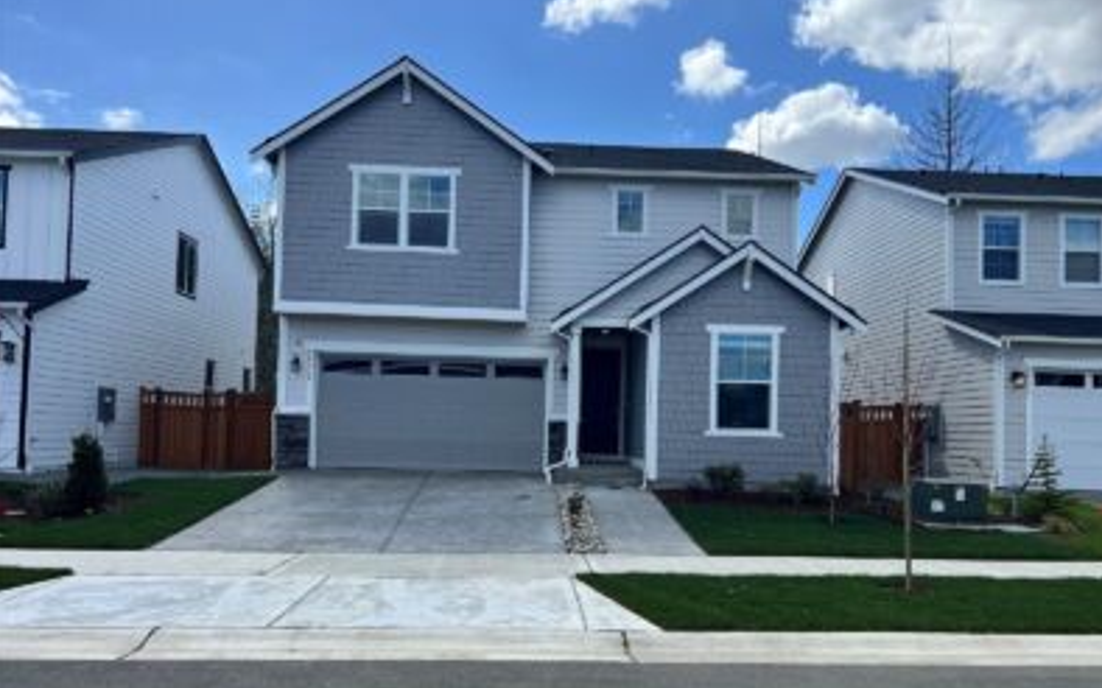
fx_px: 841
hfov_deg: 66.5
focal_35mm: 28
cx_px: 554
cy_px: 397
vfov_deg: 44.4
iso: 50
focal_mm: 5.7
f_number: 1.5
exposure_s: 1/2994
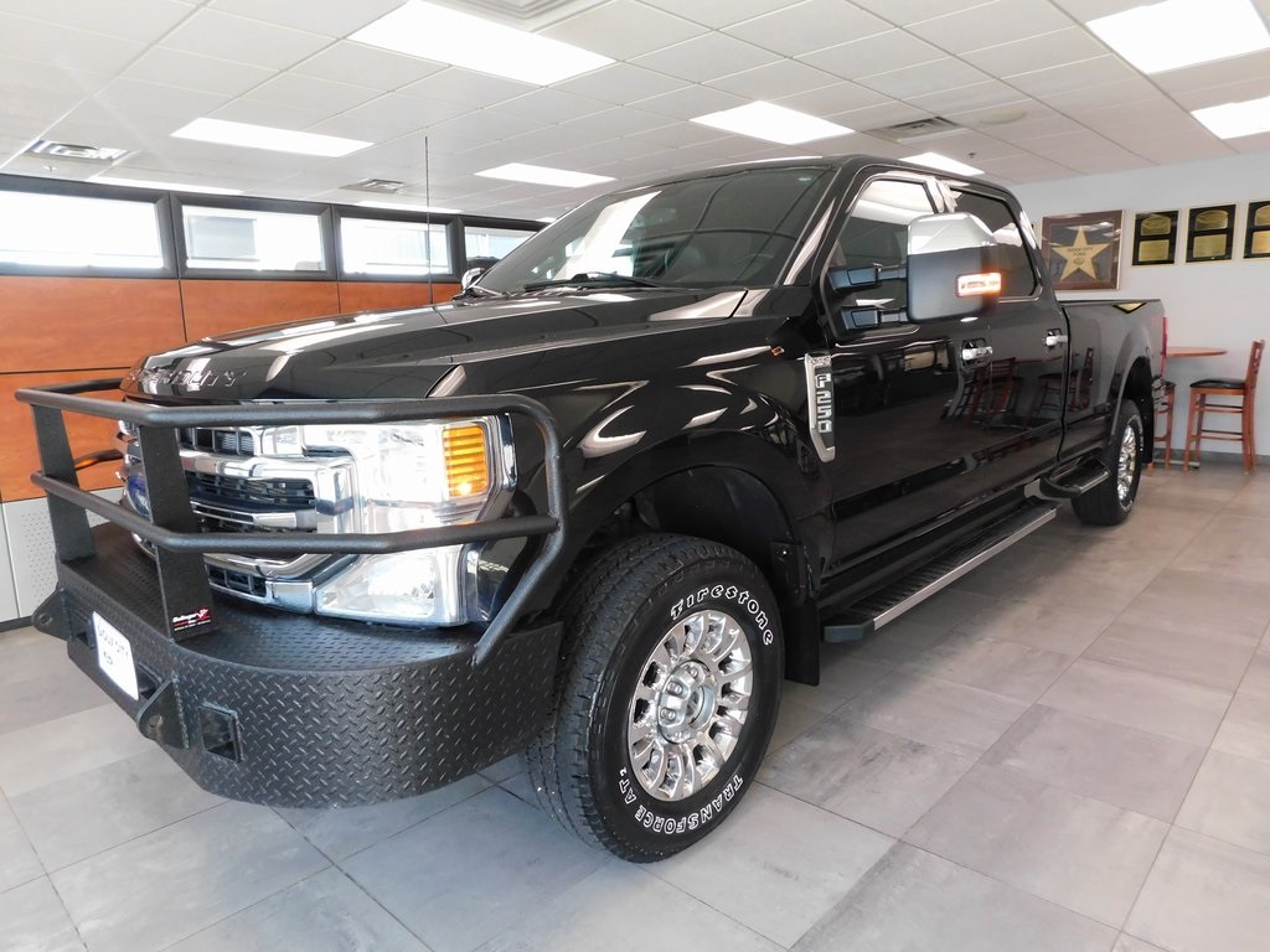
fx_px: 844
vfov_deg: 58.9
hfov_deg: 73.9
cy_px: 476
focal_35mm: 23
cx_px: 635
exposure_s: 1/30
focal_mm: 4
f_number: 3
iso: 250
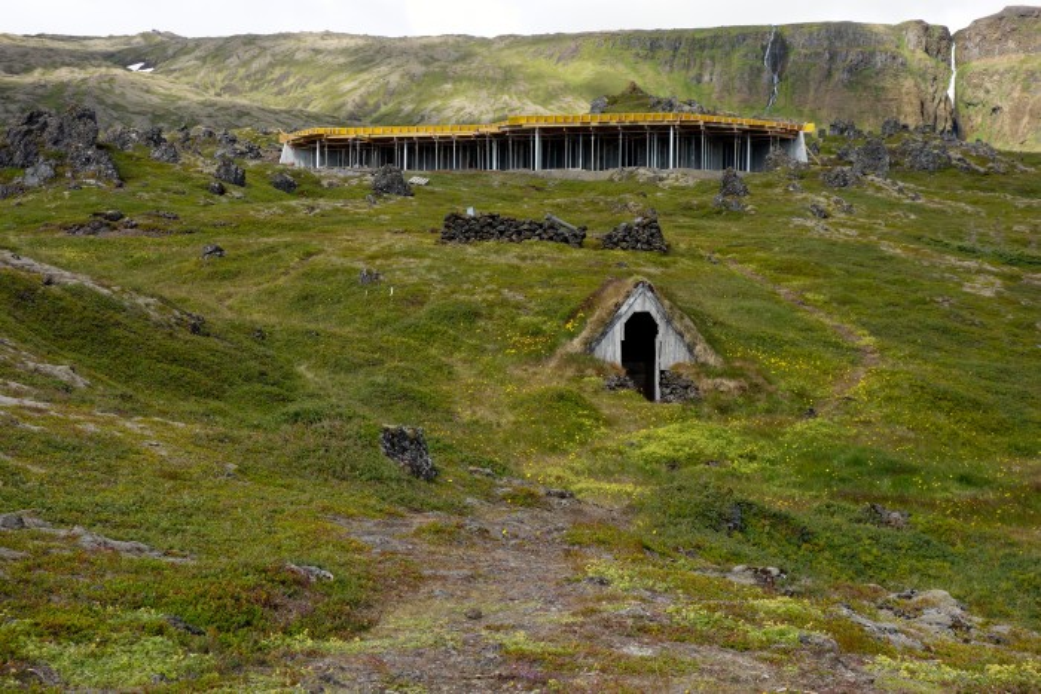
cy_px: 347
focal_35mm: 60
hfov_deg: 33.4
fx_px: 1735
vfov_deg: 22.6
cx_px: 520
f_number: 5.6
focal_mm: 22.25
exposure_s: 1/320
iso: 125
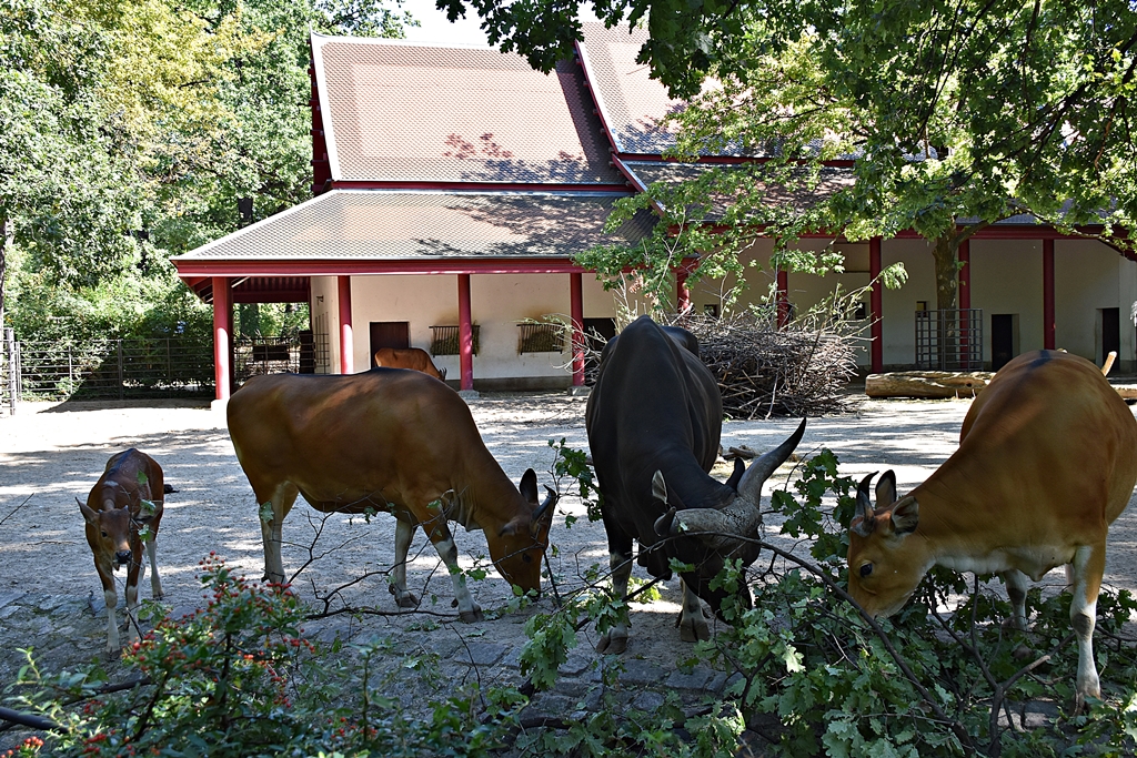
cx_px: 568
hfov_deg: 55.1
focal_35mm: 34
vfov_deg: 38.4
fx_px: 1090
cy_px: 379
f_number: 7.1
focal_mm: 23
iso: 400
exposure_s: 1/200
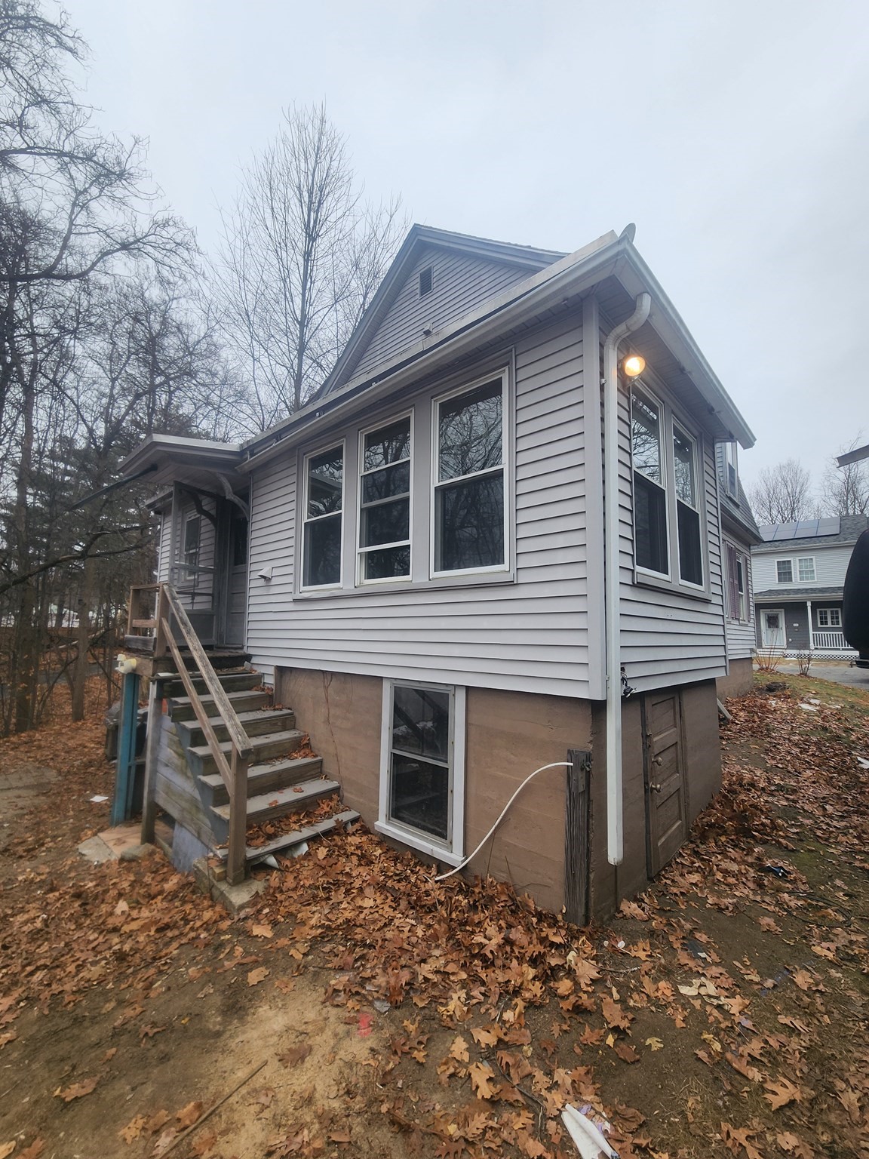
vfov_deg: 106.2
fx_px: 435
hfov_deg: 89.9
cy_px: 580
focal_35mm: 13
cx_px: 434
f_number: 2.2
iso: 50
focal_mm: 2.2
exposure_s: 1/542
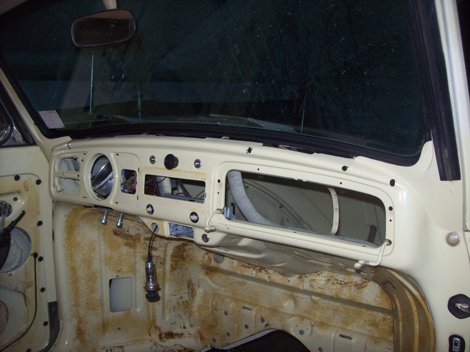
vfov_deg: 39.7
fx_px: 489
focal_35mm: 36
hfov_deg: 51.4
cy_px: 176
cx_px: 235
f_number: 2.7
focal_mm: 6
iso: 80
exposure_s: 1/64
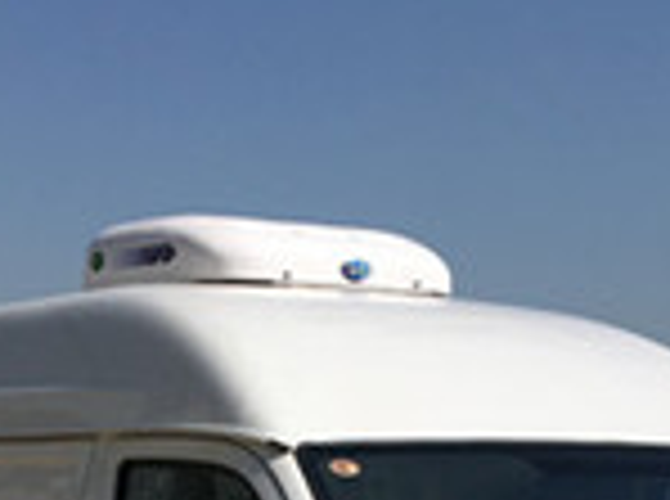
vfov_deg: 11.7
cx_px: 279
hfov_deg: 16.9
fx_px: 2259
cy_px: 899
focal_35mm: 117
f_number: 2.2
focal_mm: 4.15
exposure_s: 1/3077
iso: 25
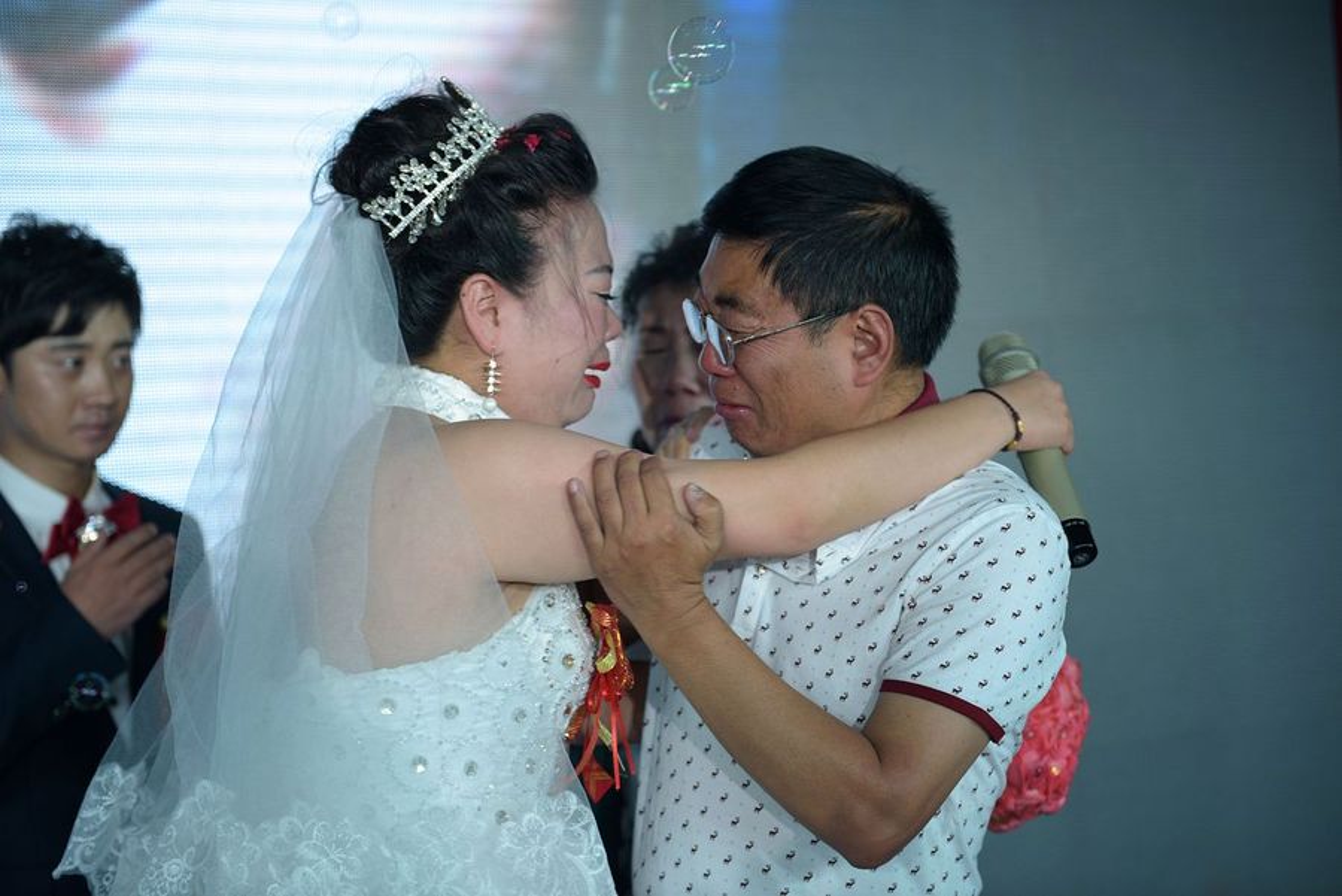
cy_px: 448
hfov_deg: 28.8
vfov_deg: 19.5
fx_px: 2611
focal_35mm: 70
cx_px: 671
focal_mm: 70
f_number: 2.8
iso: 100
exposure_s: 1/125
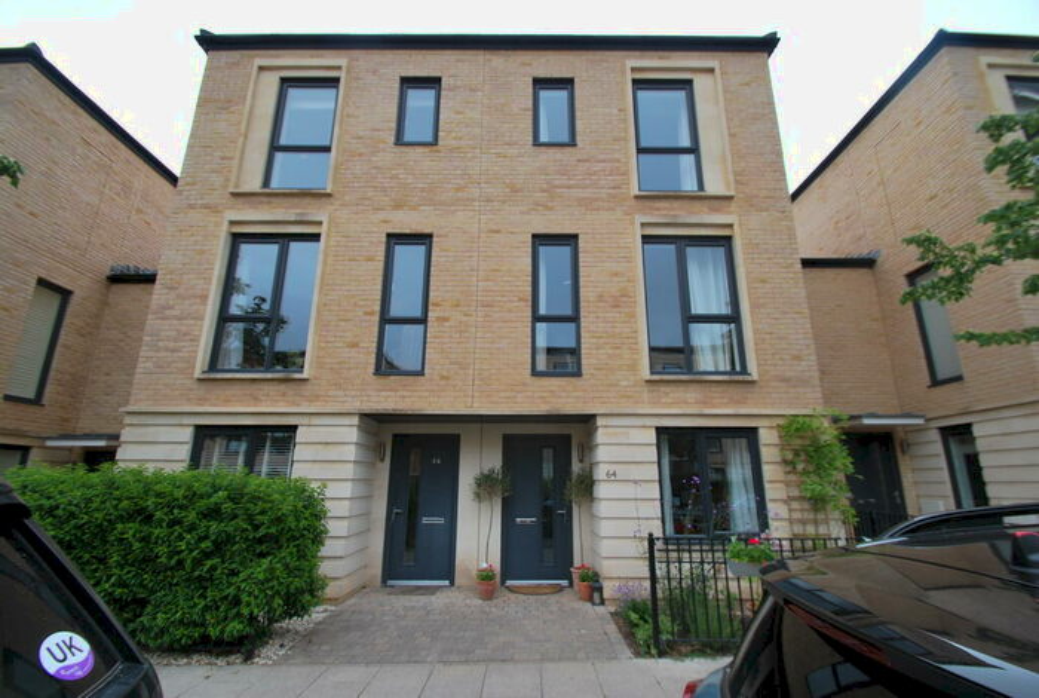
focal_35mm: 15
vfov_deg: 77.6
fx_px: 434
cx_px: 520
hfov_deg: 100.3
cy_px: 349
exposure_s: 1/160
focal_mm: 10
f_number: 6.3
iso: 100
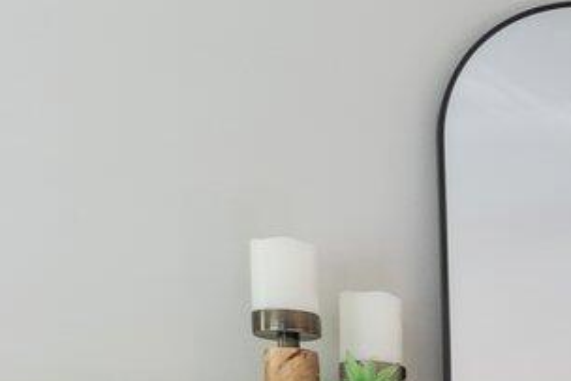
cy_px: 844
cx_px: 1816
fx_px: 2348
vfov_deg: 8.6
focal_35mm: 148
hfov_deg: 9.8
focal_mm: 22
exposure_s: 1/1.67
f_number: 9
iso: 64
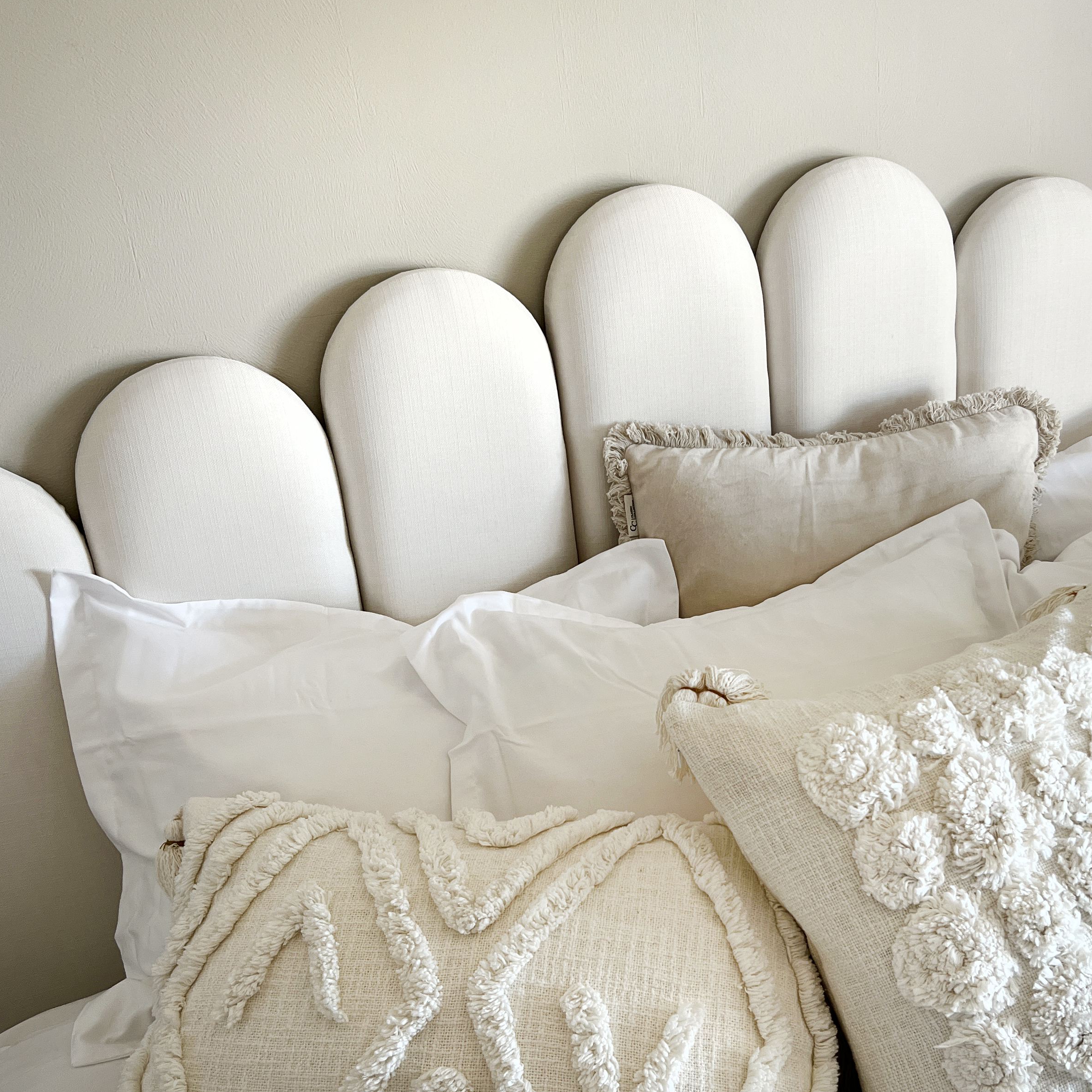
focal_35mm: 39
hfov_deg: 42.6
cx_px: 655
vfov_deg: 42.5
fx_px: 1392
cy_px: 694
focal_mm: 5.7
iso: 100
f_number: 1.5
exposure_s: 1/121
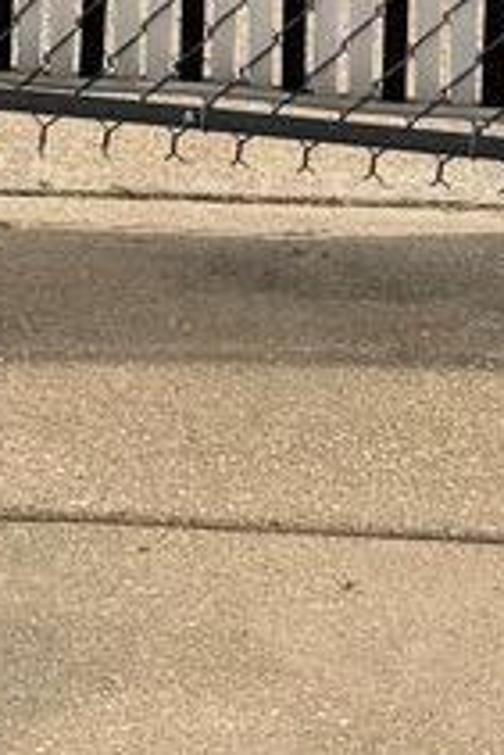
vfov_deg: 9.9
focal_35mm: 197
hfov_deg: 7.0
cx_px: 7
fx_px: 4130
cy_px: -580
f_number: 1.6
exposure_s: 1/3534
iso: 50
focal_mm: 5.96
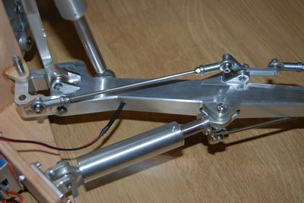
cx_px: 152
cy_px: 102
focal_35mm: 51
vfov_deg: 26.6
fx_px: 431
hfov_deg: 38.8
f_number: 4.5
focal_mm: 34
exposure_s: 1/60
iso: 320
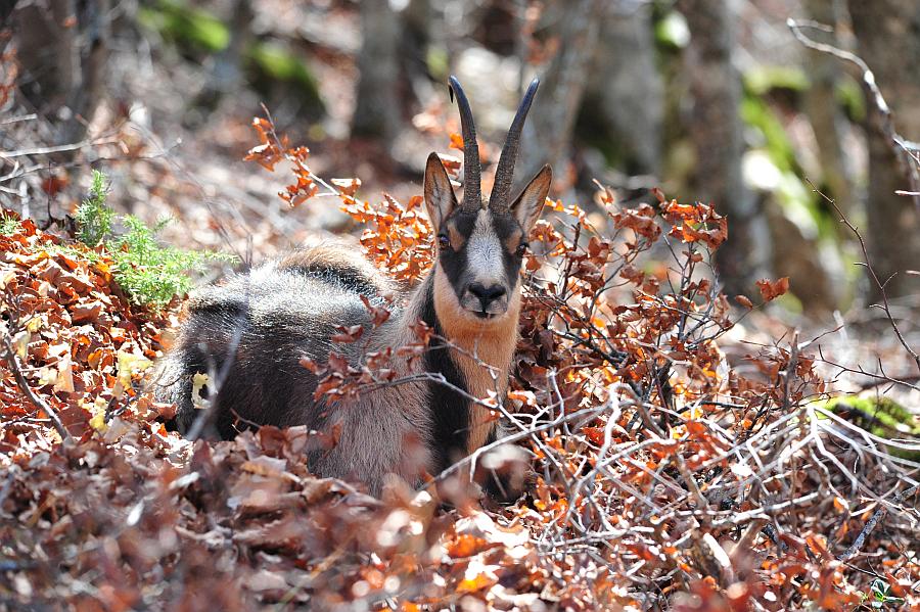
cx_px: 460
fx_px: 8939
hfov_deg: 5.9
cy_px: 306
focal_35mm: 350
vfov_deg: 3.9
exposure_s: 1/320
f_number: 9
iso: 1600
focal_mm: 350
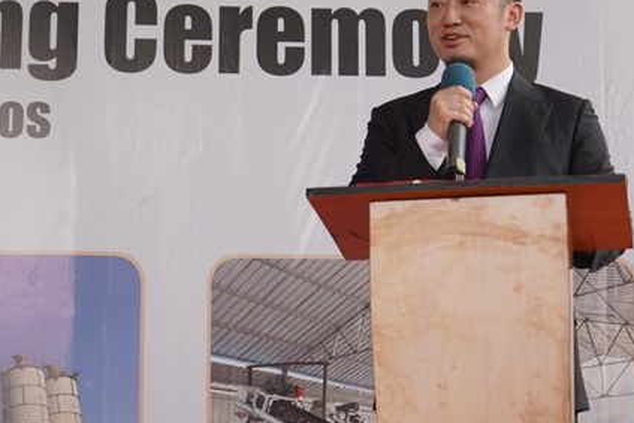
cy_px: 151
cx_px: 351
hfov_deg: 20.6
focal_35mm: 99
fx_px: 1744
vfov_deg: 13.8
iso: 200
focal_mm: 70
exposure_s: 1/160
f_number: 5.6
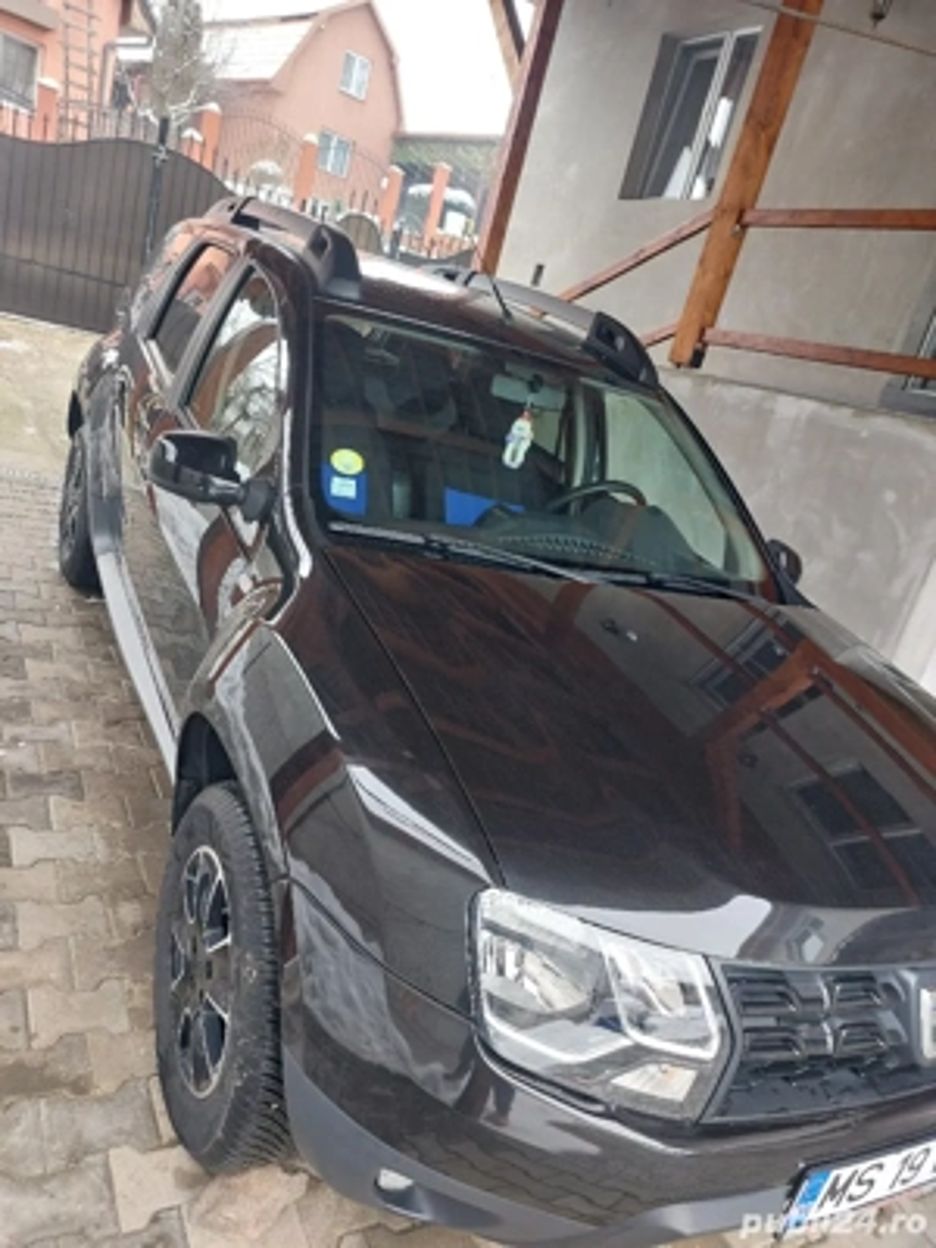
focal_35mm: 25
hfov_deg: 54.9
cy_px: 624
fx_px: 901
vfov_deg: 69.4
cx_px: 468
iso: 32
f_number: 1.8
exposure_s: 1/50
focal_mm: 5.23
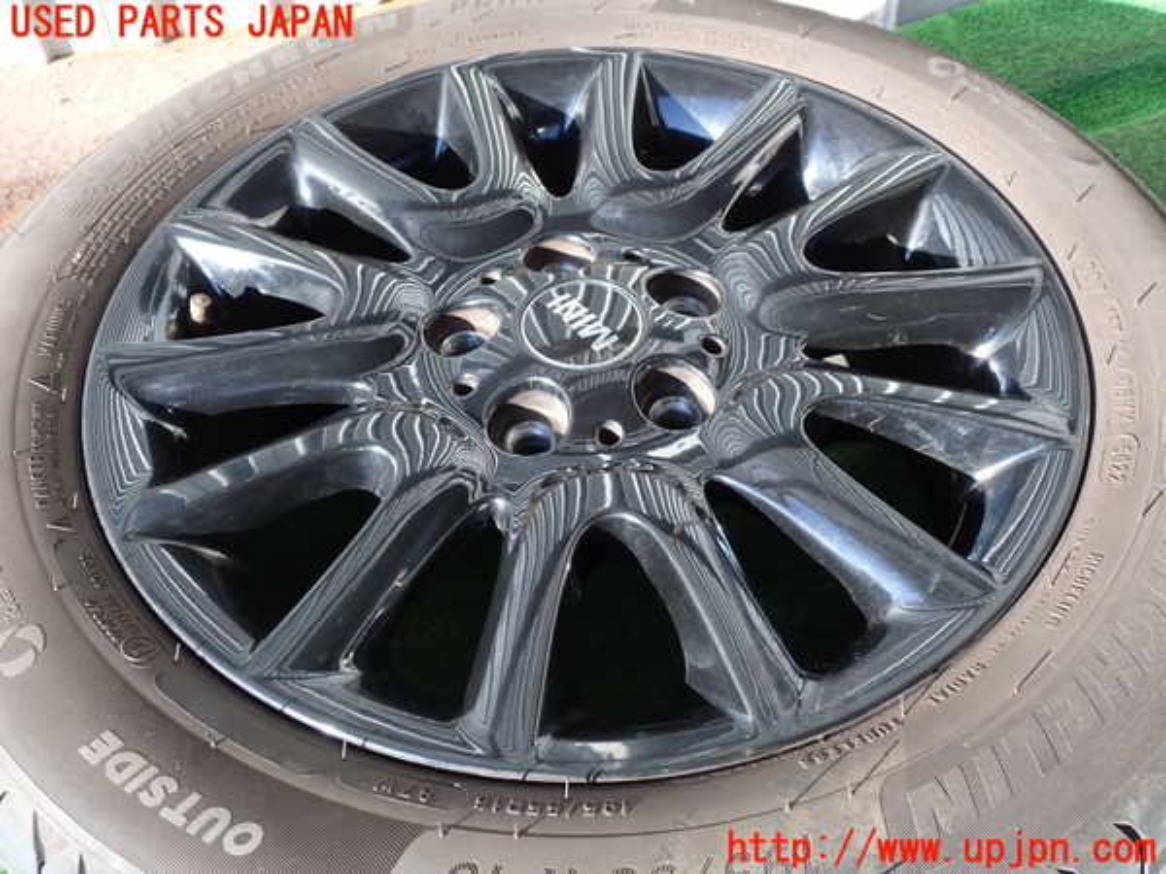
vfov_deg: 39.7
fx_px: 1213
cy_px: 437
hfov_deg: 51.4
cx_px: 583
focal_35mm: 36
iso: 100
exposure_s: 1/100
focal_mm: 6.37
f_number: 3.5
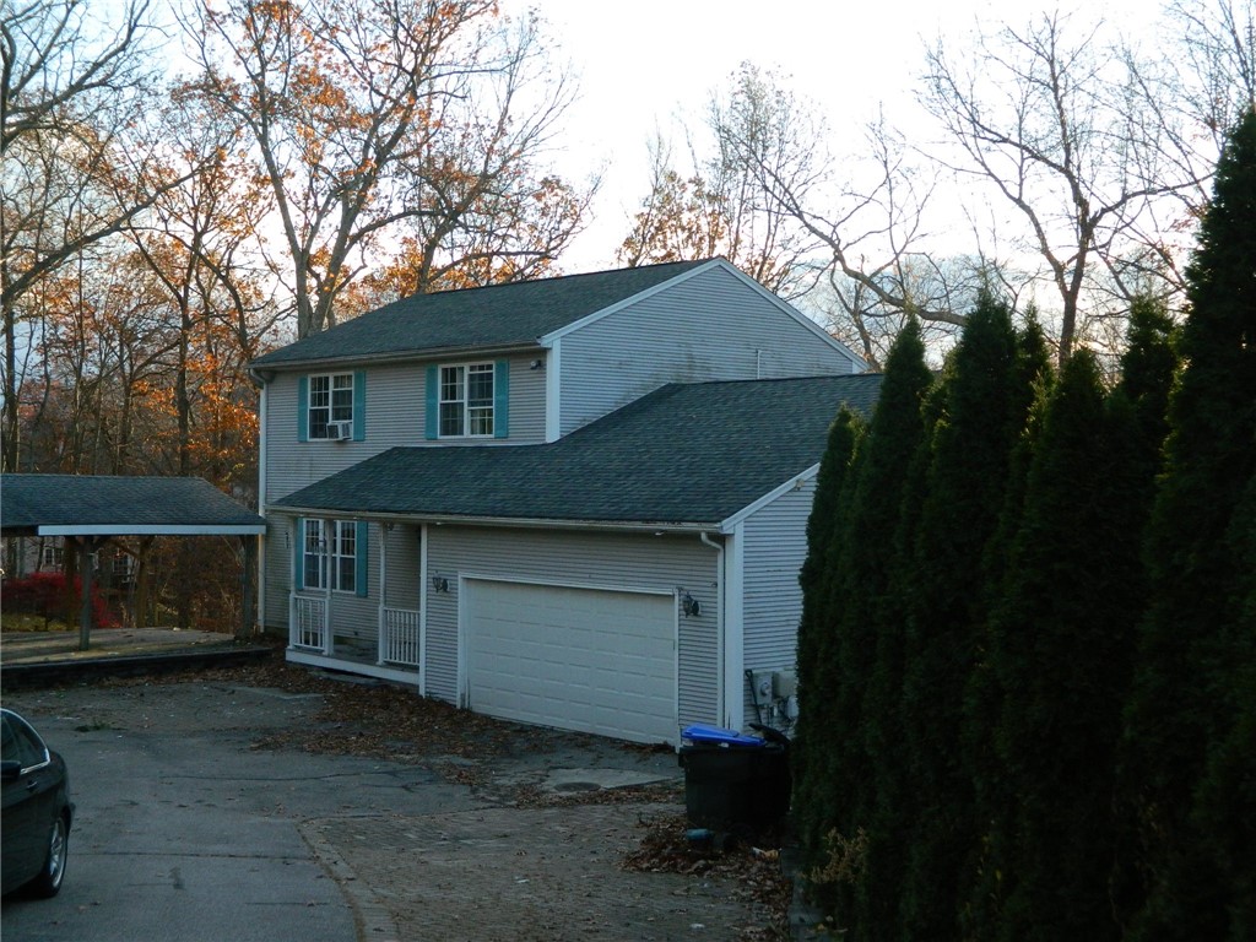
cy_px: 471
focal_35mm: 47
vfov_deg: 30.9
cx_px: 628
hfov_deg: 40.4
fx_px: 1705
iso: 280
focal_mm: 8.4
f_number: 3.6
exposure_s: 1/400
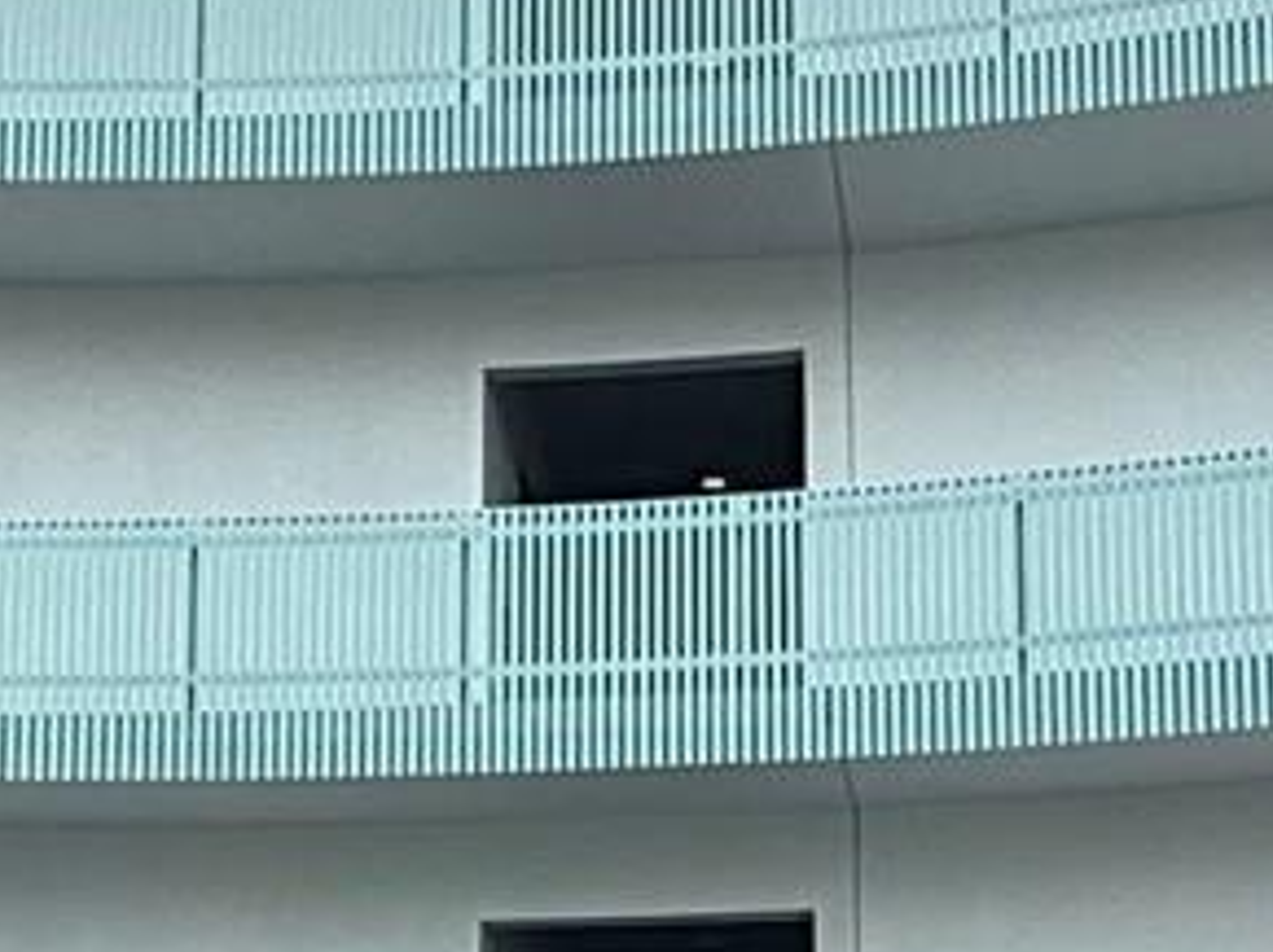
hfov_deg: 19.8
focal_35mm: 99
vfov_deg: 14.6
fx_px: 3638
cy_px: 991
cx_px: 478
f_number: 2.2
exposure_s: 1/1497
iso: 64
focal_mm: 2.22
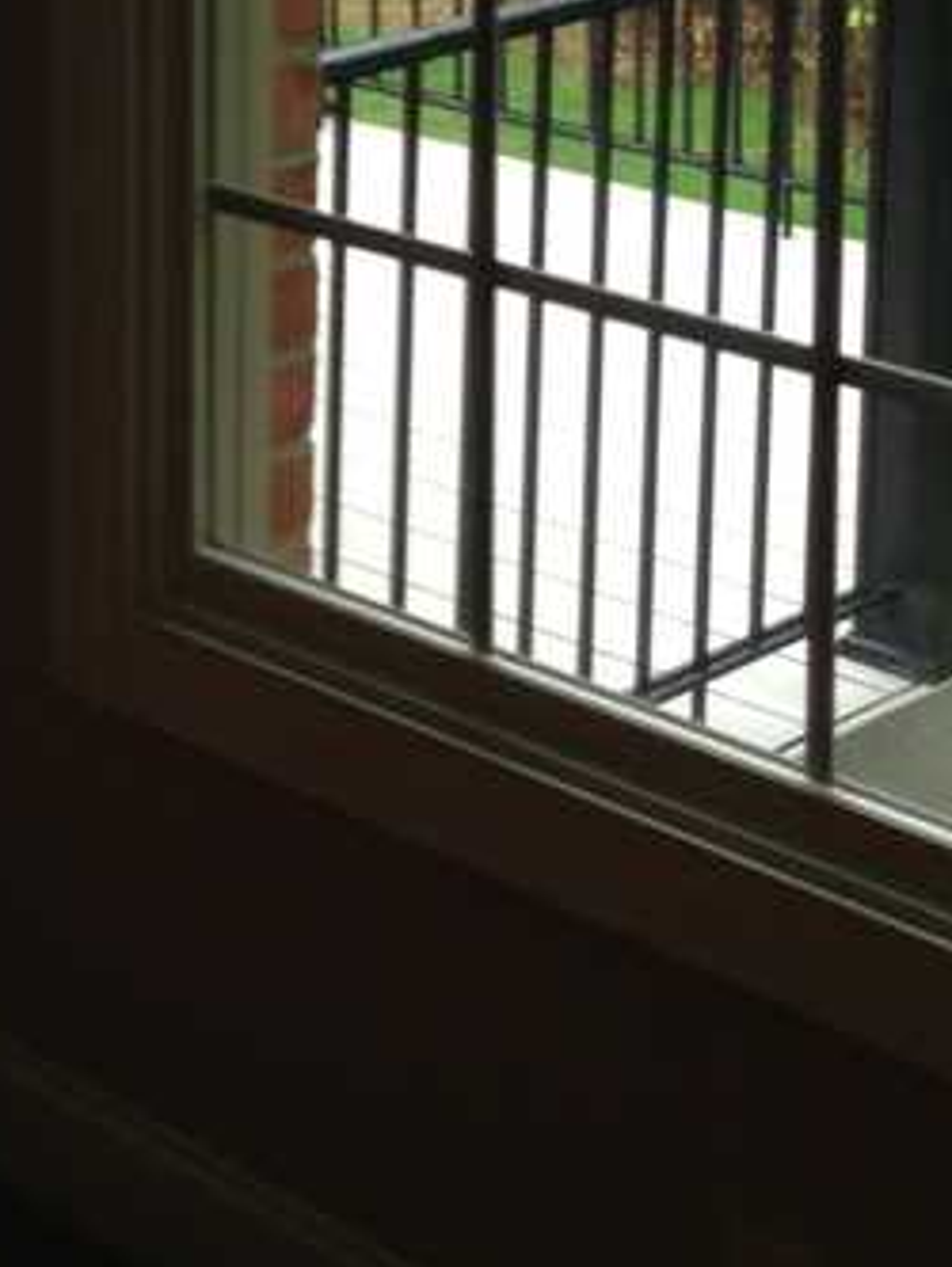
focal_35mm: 99
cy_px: -202
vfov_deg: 18.9
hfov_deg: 14.7
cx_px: -23
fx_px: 3628
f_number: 2.4
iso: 50
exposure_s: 1/40
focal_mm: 4.13
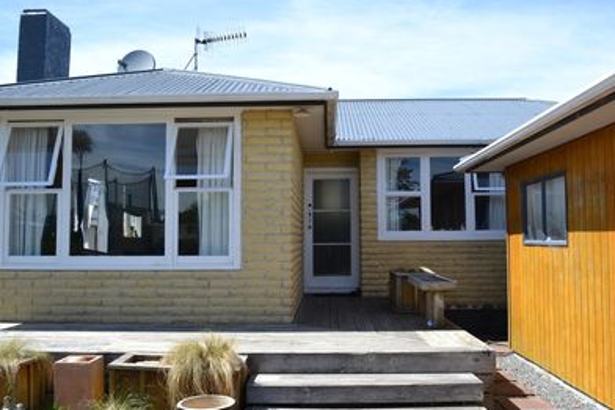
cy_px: 189
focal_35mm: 36
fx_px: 615
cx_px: 318
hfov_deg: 53.1
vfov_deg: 36.8
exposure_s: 1/250
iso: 100
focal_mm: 20
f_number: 8
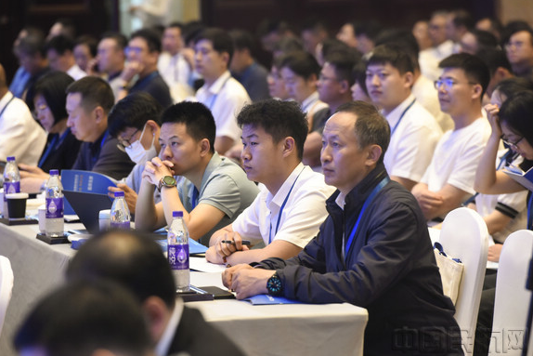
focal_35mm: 209
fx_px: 3095
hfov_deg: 9.8
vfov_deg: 6.6
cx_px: 261
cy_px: 179
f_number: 4.5
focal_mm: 200
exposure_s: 1/80
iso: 3200
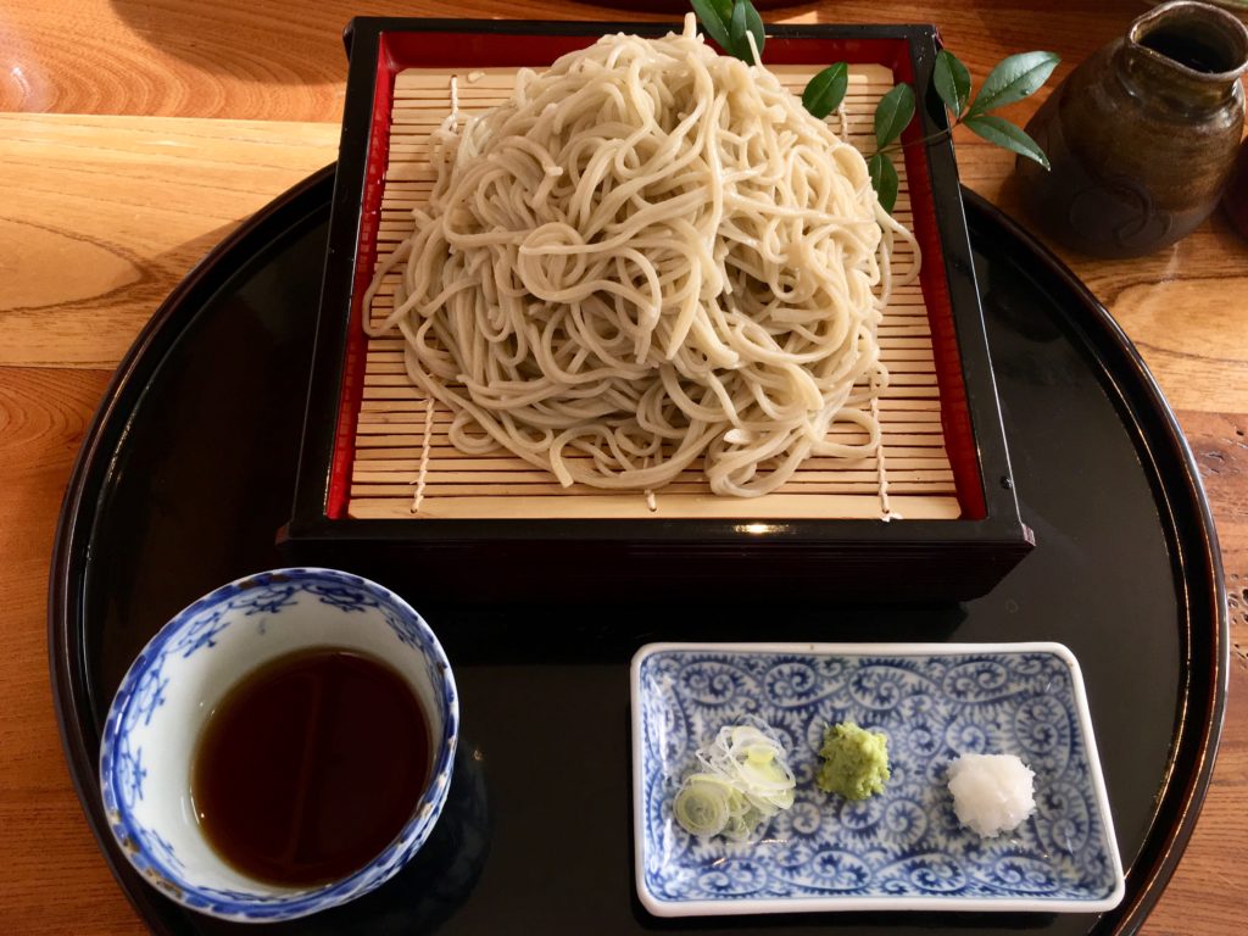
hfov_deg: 61.7
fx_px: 1046
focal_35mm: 29
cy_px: 468
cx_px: 624
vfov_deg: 48.2
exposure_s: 1/30
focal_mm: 4.15
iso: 50
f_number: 2.2
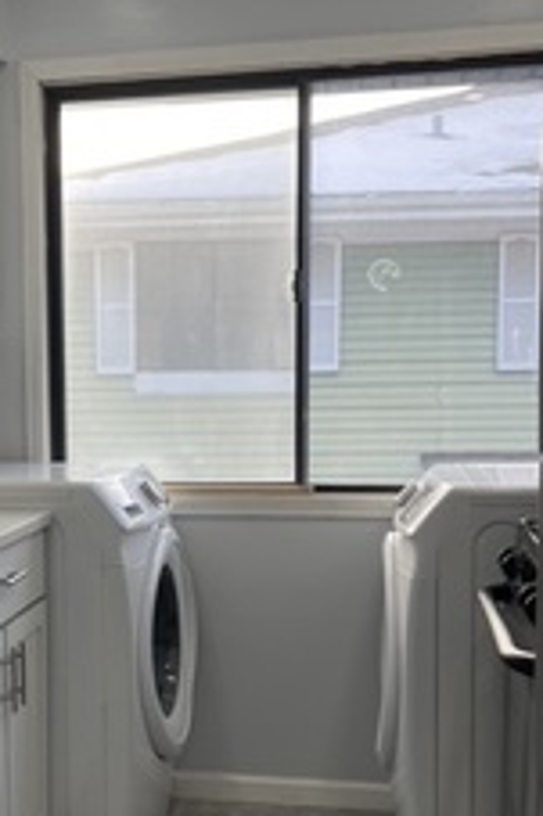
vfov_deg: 36.1
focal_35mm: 55
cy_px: 492
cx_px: 65
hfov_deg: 24.0
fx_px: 1246
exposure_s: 1/215
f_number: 1.6
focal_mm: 5.1
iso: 32
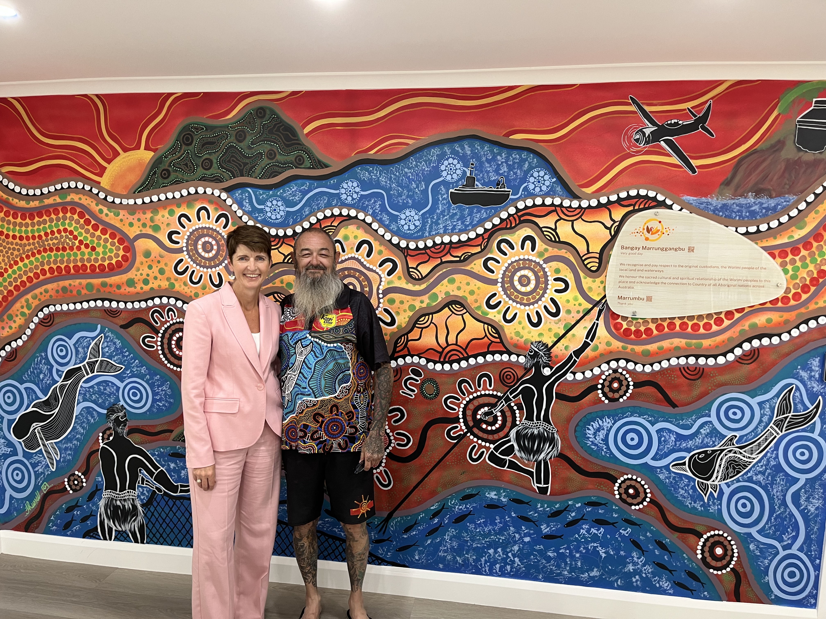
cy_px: 310
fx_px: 620
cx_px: 413
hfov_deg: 67.3
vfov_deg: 53.1
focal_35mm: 26
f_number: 1.6
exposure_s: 1/50
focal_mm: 5.1
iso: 64
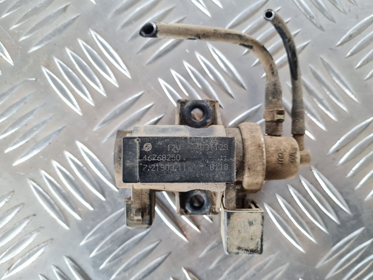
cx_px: 186
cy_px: 140
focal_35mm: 26
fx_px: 280
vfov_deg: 53.1
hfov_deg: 67.3
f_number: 1.8
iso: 250
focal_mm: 5.4
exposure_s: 1/50
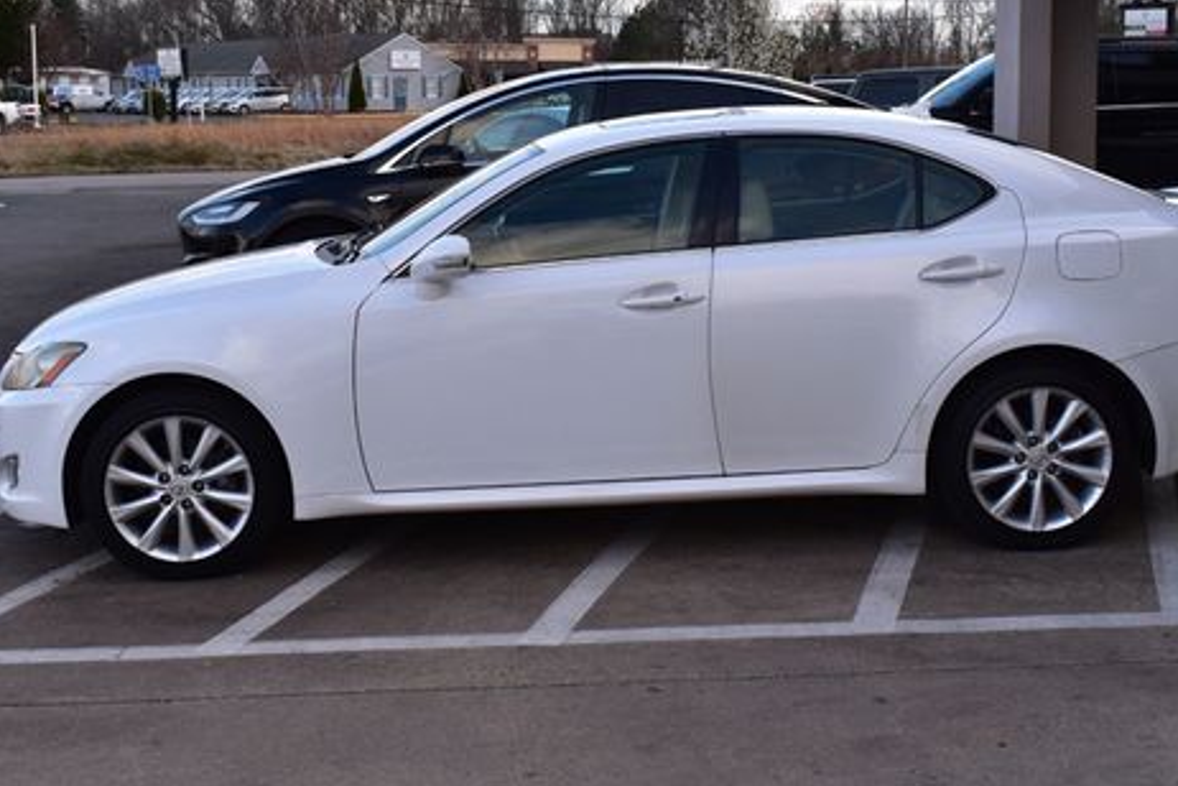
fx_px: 1767
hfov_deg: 36.9
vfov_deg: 25.0
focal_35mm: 54
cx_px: 609
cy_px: 291
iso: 400
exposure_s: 1/160
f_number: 9
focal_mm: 26
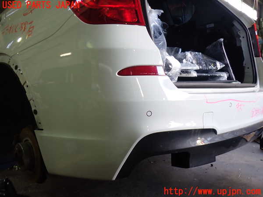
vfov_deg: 46.8
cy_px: 98
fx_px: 228
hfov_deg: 60.0
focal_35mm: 30
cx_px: 132
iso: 200
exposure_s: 1/50
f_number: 2.3
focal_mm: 5.4
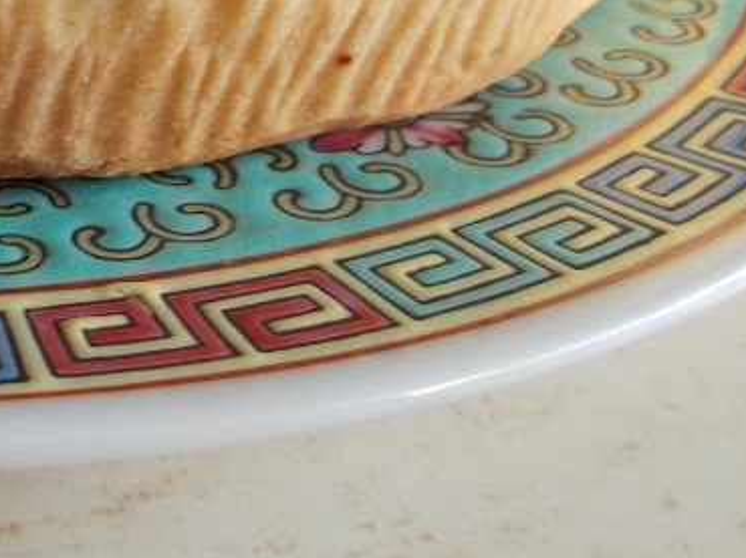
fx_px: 1551
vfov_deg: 19.1
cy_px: -133
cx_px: -103
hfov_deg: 24.9
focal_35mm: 72
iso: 160
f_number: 3.2
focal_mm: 4.6
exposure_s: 1/25
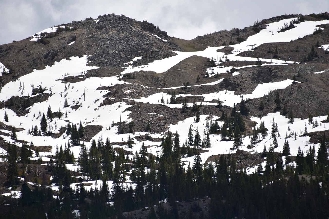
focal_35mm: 300
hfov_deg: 6.9
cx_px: 164
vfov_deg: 4.6
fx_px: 2742
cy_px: 110
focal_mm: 300
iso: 100
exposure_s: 1/640
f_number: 8
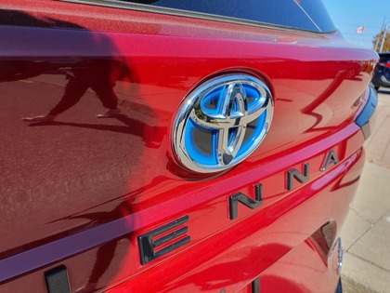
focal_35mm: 26
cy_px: 146
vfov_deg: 53.1
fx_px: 293
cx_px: 195
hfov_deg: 67.3
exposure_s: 1/846
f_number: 2.4
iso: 50
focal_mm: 4.3
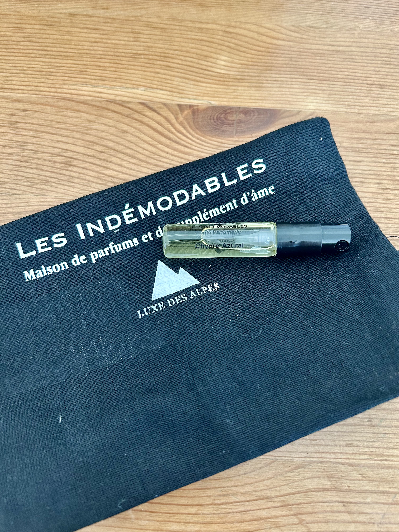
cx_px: 200
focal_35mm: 26
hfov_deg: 53.1
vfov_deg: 67.3
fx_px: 400
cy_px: 266
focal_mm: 5.7
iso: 160
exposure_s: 1/60
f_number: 1.5
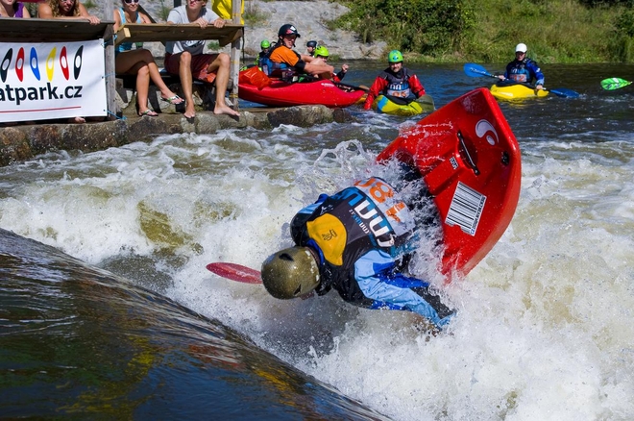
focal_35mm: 45
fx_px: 791
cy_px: 210
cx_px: 317
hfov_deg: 43.7
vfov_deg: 29.8
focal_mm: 30
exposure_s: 1/800
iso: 200
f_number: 7.1
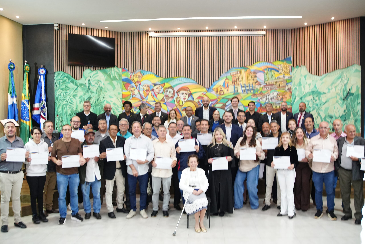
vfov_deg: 38.4
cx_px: 182
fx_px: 350
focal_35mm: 34
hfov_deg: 55.1
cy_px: 122
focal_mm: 23
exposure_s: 1/125
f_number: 2
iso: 1600
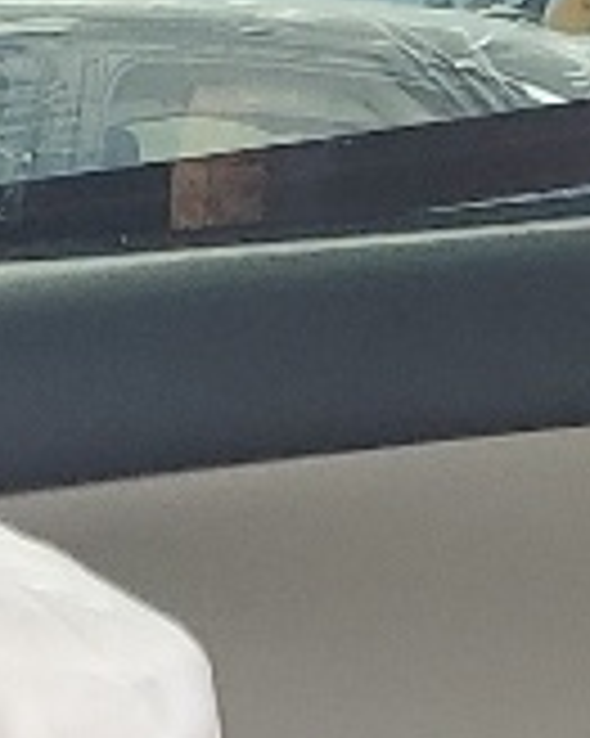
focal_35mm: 248
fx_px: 5418
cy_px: 1552
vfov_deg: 7.4
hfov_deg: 6.2
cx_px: 378
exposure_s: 1/526
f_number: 1.5
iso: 50
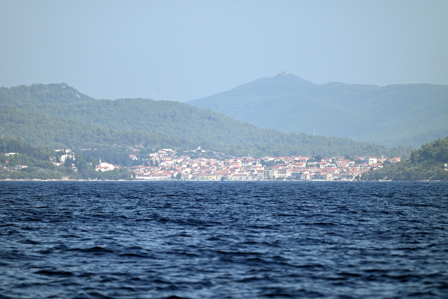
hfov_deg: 6.9
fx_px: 3733
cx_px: 224
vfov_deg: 4.6
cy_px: 150
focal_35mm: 300
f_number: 5.6
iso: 200
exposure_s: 1/1000
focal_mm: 300
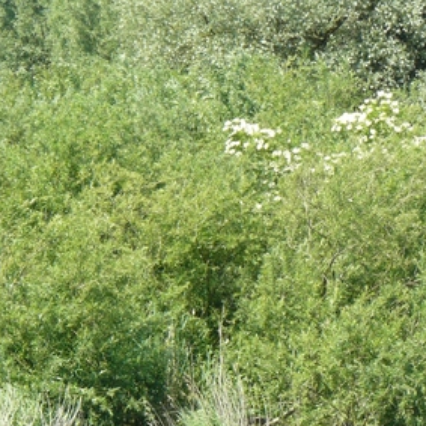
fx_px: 3314
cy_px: 269
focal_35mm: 238
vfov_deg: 7.4
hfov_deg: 7.3
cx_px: 366
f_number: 5.6
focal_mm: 21.2
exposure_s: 1/320
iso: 200
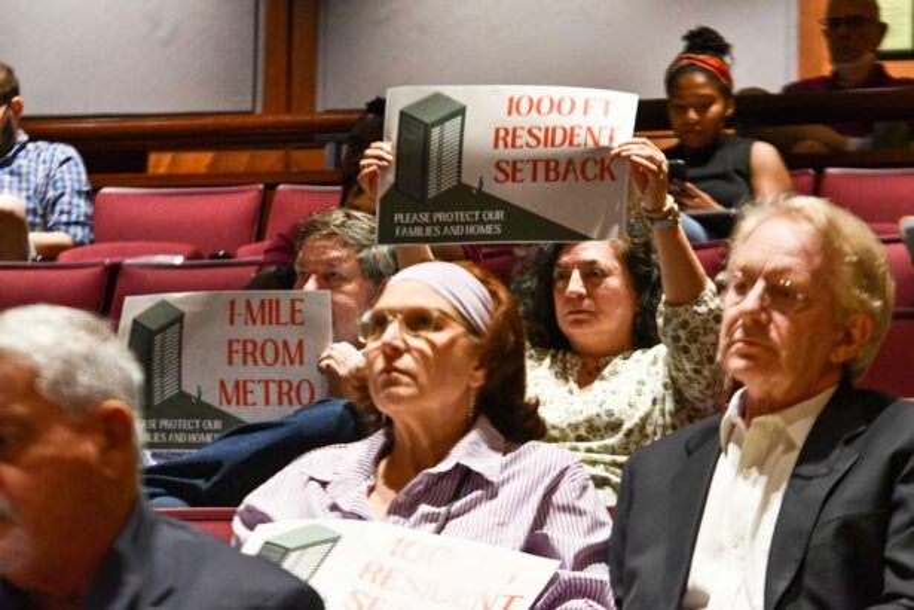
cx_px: 457
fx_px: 3986
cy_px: 305
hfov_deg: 13.1
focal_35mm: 157
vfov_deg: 8.7
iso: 5000
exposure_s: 1/250
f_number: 4
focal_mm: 105
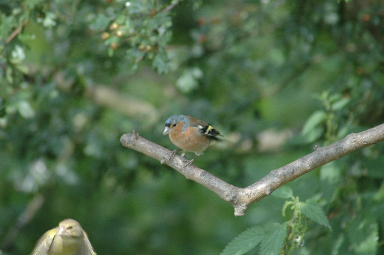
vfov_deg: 3.0
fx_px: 4794
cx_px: 192
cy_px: 128
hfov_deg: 4.6
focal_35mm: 450
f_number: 5.6
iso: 400
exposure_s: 1/160
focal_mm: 300
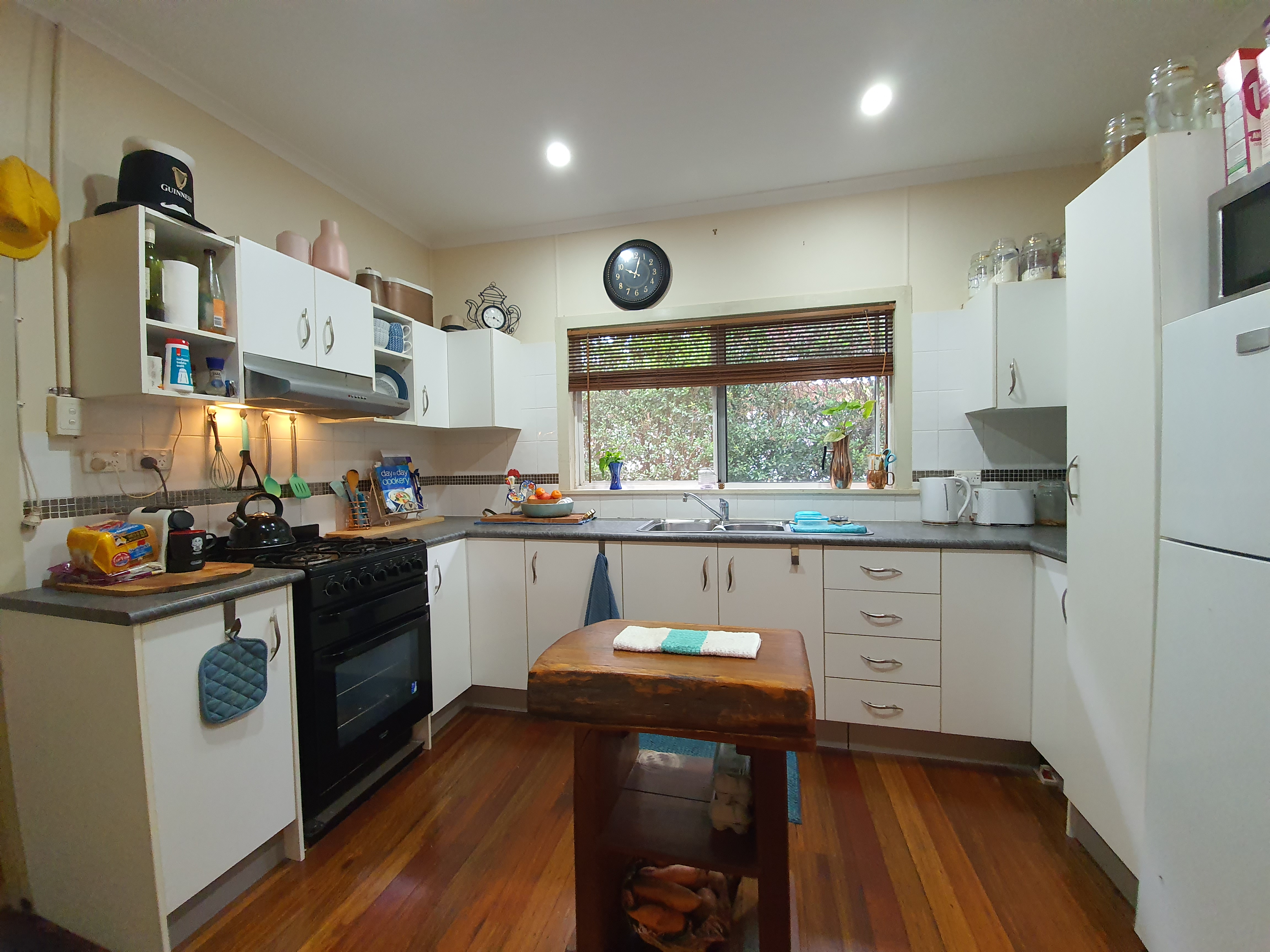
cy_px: 476
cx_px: 635
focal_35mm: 13
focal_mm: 1.8
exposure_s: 1/50
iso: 250
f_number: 2.2
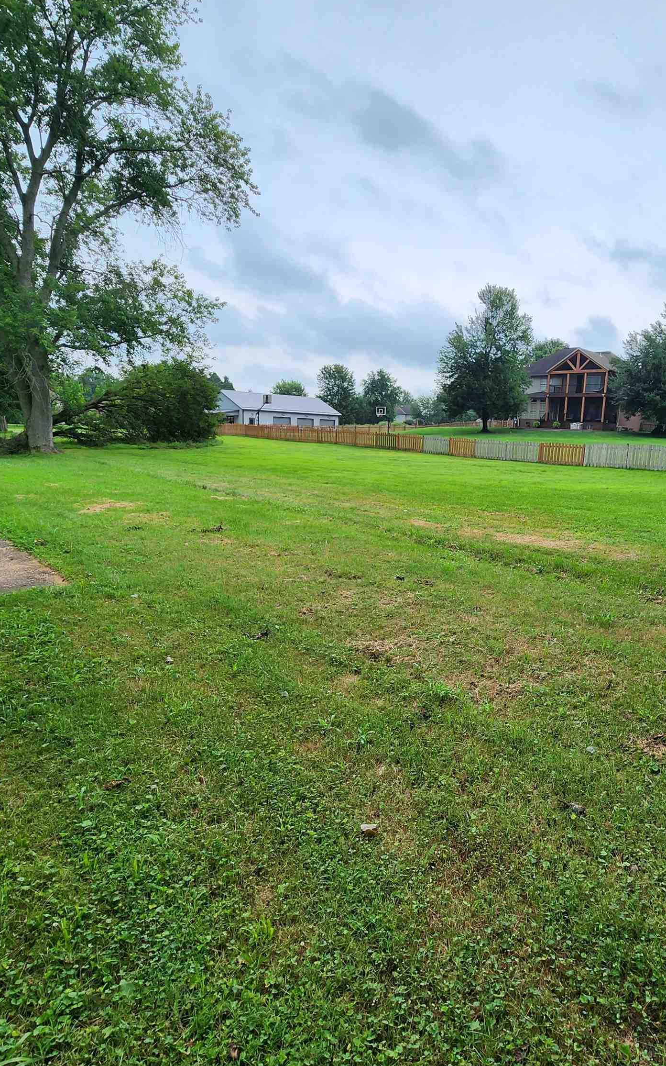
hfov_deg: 61.4
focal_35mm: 19
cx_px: 417
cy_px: 548
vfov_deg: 88.0
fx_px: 552
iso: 50
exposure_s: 1/1304
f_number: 2.2
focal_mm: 2.2
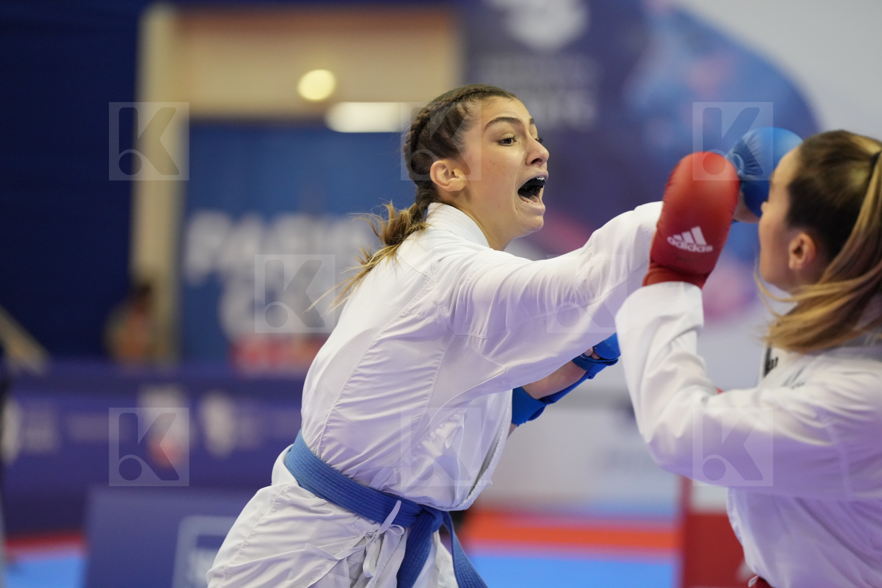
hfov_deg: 12.5
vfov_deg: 8.4
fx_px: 4017
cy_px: 294
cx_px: 441
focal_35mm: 164
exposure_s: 1/1000
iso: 4000
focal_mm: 164
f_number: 2.8
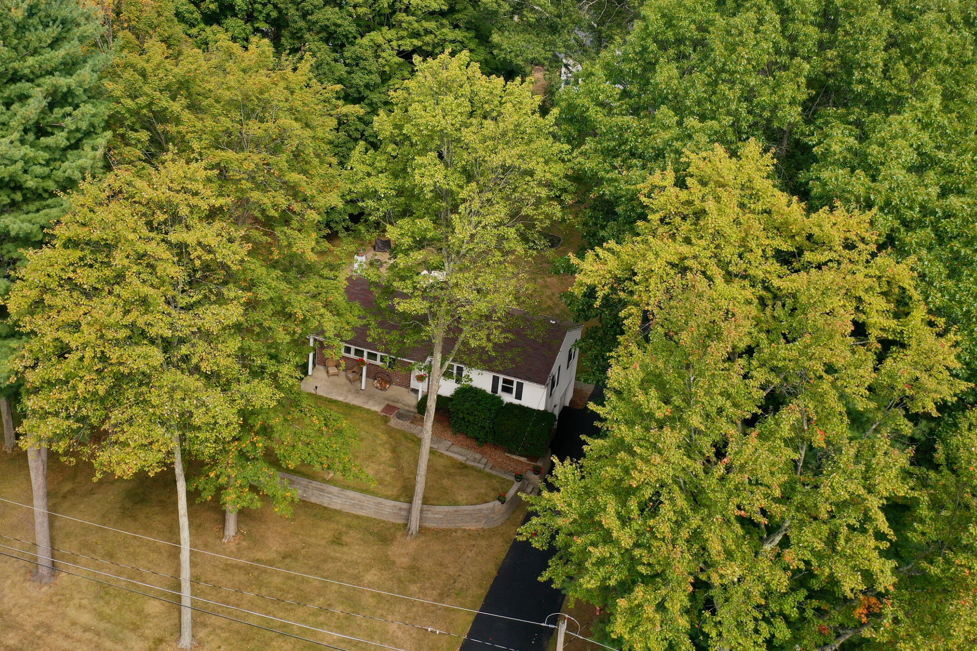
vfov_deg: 33.8
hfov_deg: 49.3
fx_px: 1058
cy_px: 200
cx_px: 397
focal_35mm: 39
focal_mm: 10.26
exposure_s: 1/40
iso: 100
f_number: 3.2
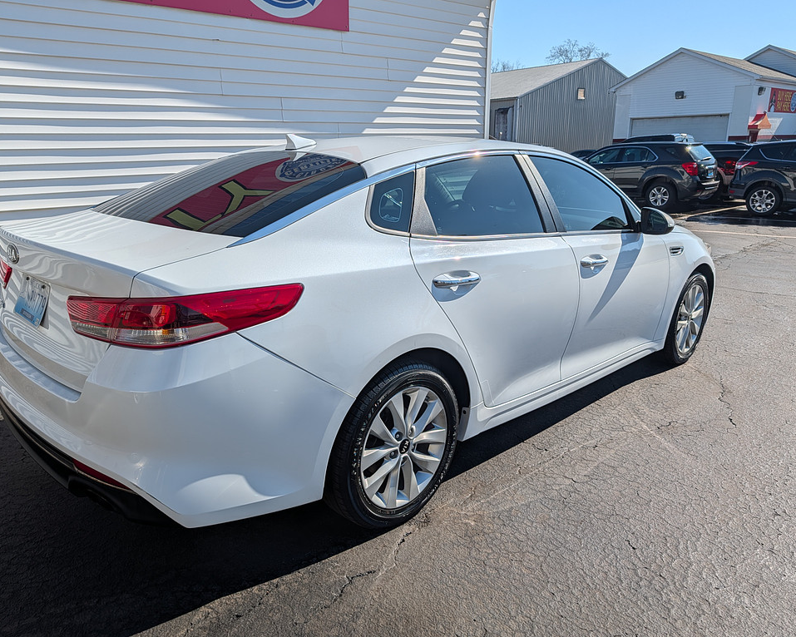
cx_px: 376
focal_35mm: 25
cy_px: 318
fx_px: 589
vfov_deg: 56.8
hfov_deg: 68.0
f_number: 1.68
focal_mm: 6.9
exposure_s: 1/15873
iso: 18
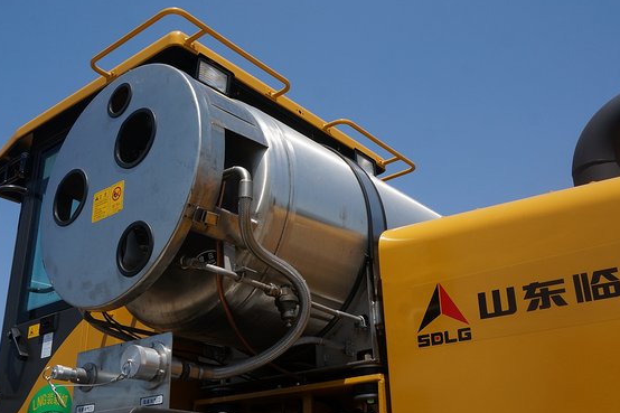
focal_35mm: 39
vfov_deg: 34.2
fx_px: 671
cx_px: 271
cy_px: 196
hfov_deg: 49.4
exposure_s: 1/250
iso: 100
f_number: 11
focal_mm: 18
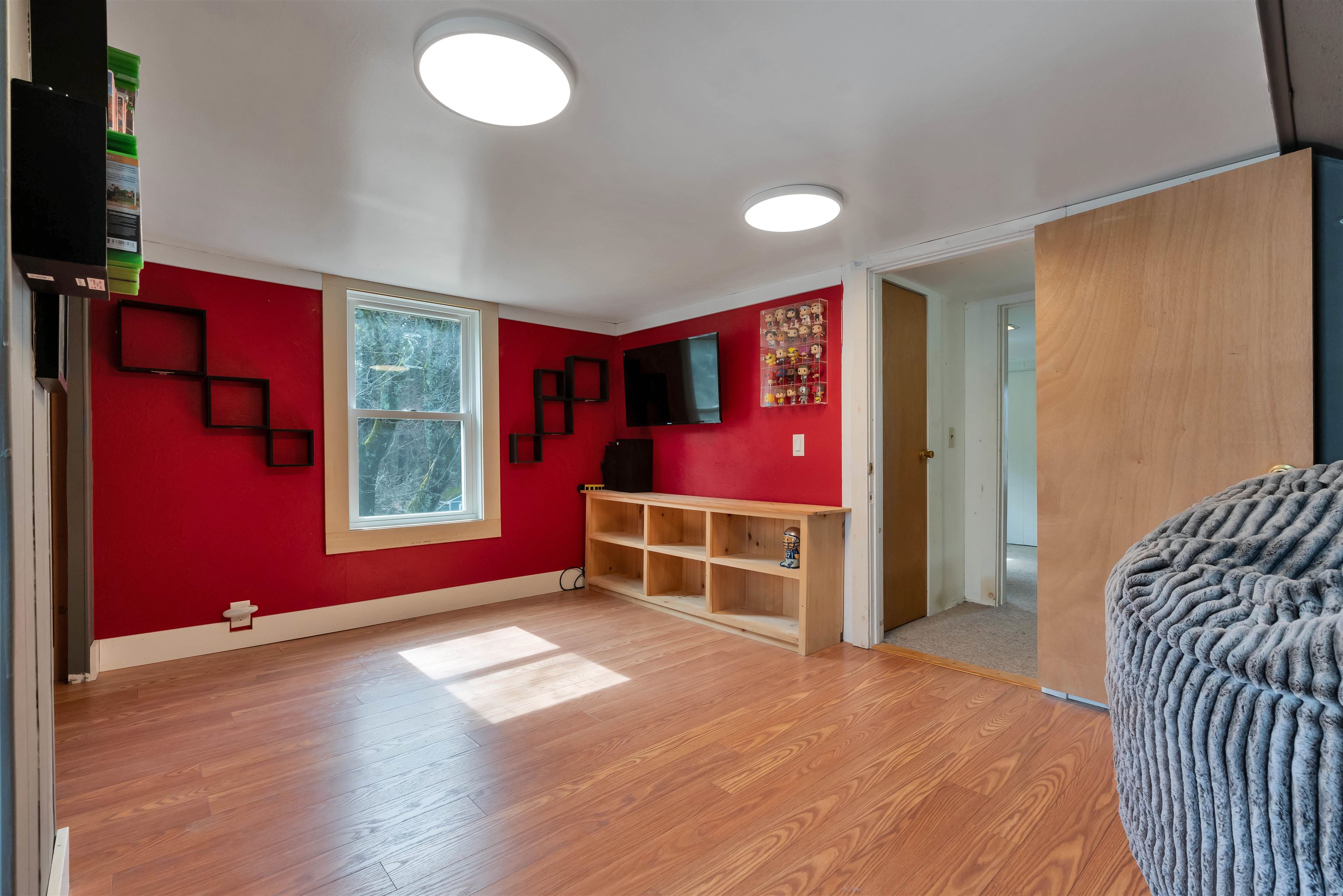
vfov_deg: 73.8
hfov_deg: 96.7
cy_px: 448
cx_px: 672
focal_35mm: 16
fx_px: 597
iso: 800
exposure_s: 1/125
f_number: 8
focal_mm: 16
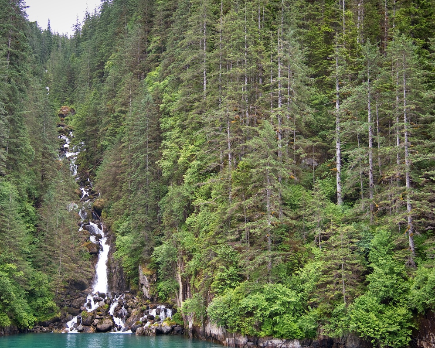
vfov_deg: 28.6
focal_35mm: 53
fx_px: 682
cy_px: 180
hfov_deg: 35.3
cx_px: 185
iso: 180
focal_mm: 44
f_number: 4
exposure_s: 1/100
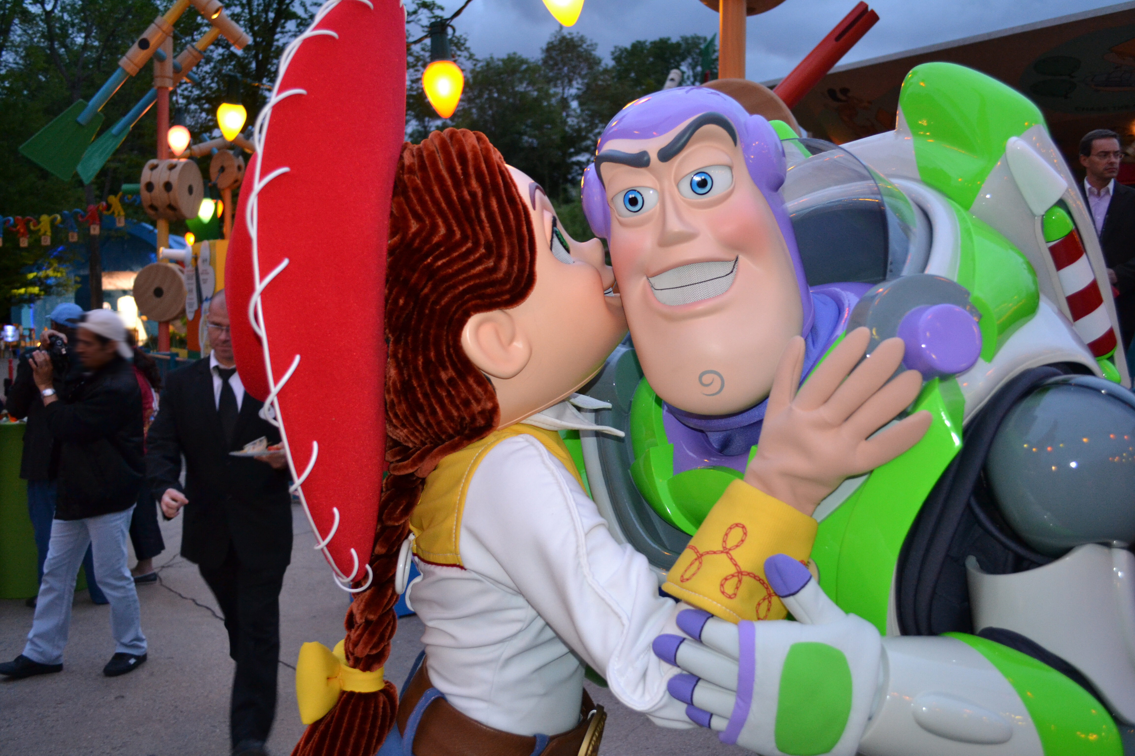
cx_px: 568
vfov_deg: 40.0
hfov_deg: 57.2
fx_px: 1040
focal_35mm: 33
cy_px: 378
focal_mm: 22
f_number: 3.8
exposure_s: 1/60
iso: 1250
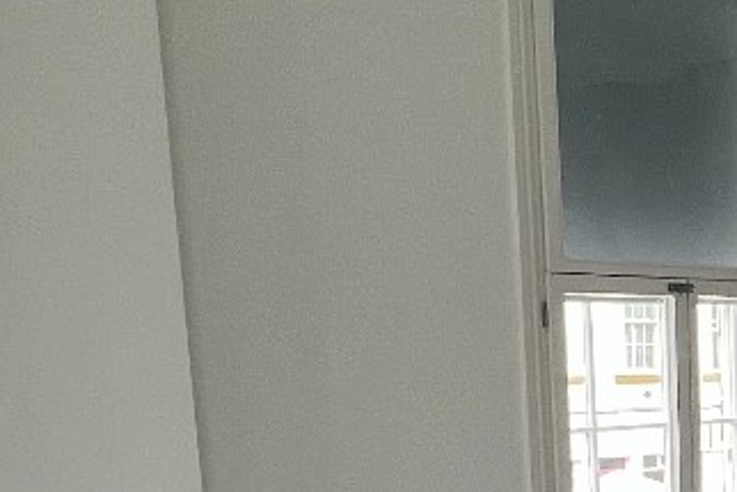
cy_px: 626
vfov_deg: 20.0
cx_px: 881
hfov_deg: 28.0
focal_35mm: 63
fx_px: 1290
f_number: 1.8
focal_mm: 1.57
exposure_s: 1/99
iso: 80
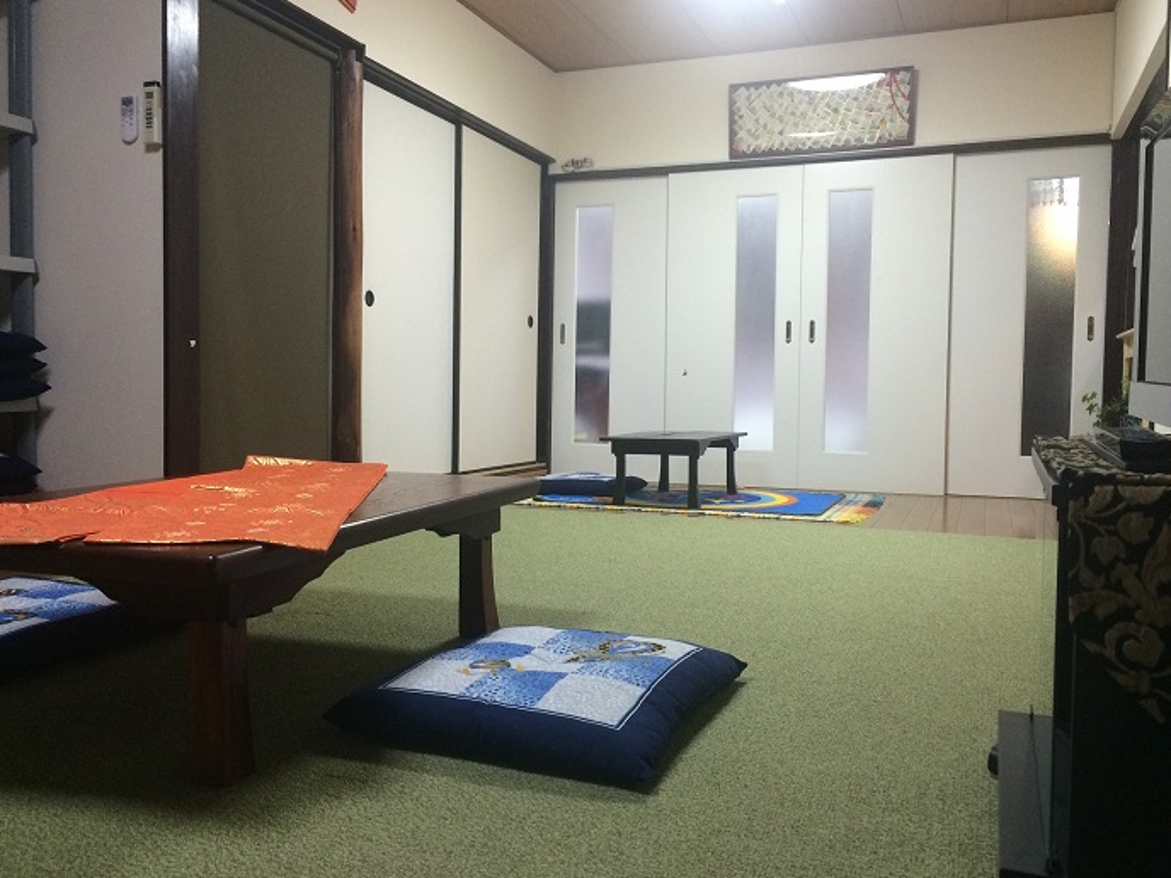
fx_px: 1015
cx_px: 597
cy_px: 429
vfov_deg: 46.8
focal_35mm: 30
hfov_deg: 60.0
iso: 125
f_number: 2.2
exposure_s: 1/30
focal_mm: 4.15
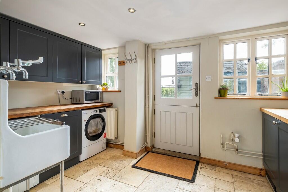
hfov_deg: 93.3
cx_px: 144
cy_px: 96
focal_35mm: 17
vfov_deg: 70.5
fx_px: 136
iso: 200
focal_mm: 11
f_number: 7.1
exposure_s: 1/50
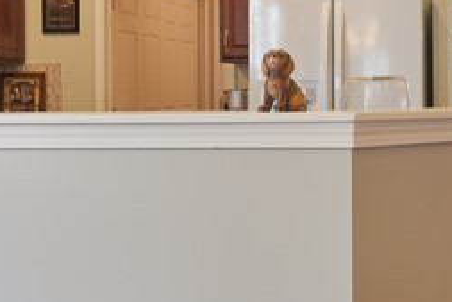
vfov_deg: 22.5
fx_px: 754
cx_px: 388
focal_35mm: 60
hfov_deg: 32.1
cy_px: 88
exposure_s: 1/4
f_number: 9
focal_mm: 14
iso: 320
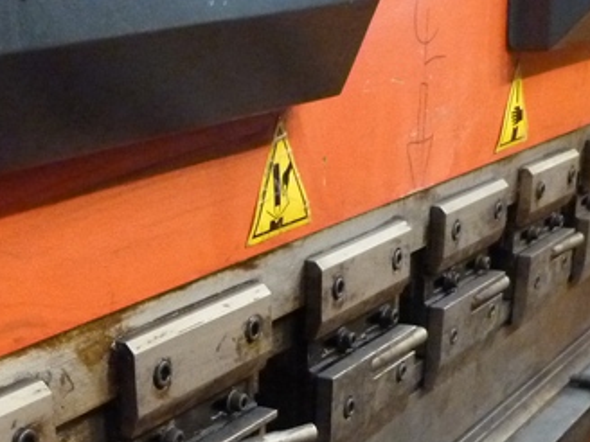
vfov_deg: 22.1
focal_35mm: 61
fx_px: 1040
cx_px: 137
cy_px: 537
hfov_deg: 31.0
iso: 800
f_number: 3.3
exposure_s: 1/13
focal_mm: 4.1
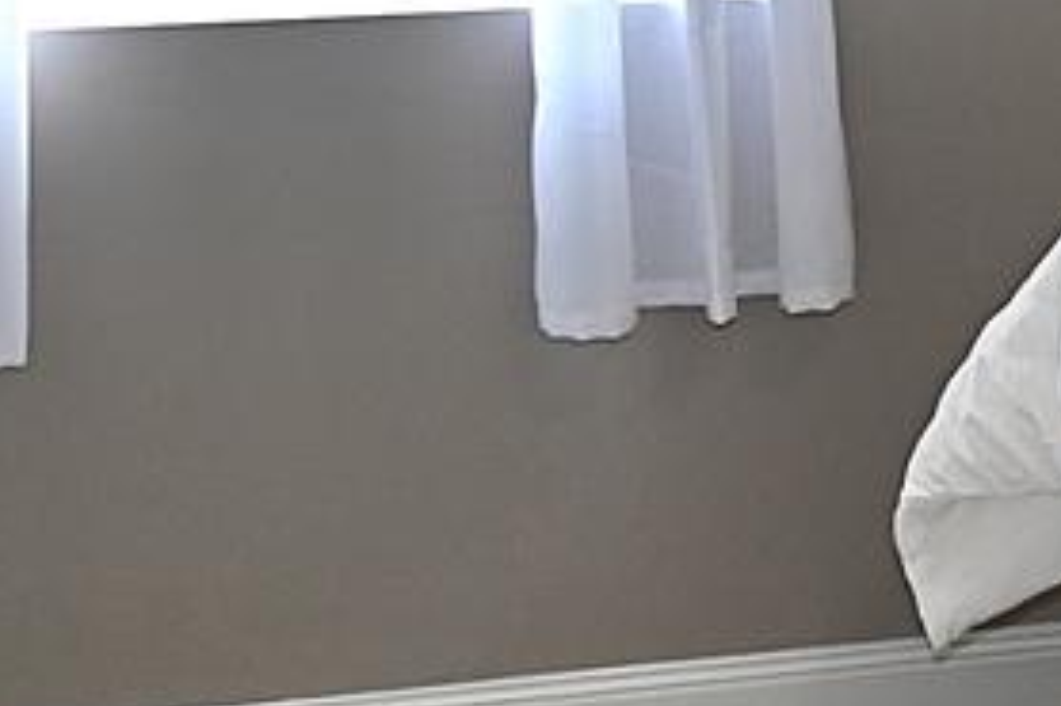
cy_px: -315
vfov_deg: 7.6
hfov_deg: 9.4
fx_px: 5213
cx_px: 3069
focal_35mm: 177
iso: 500
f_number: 4.5
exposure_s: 1/80
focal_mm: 24
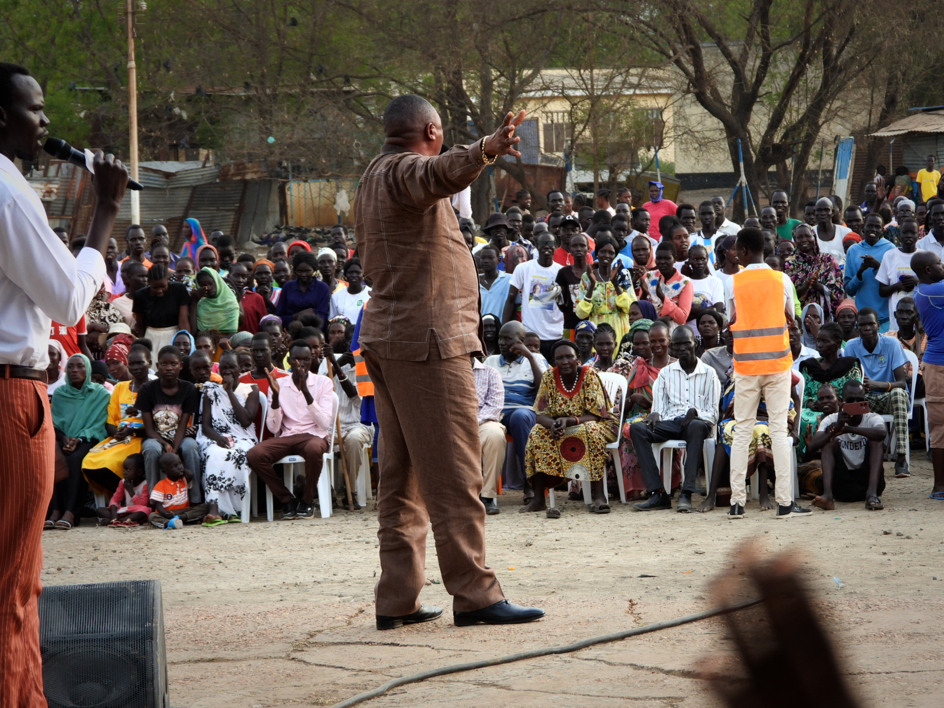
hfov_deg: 12.7
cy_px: 354
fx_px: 4227
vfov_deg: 9.6
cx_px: 472
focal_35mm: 155
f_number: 4
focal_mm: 27.9
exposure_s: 1/60
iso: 100
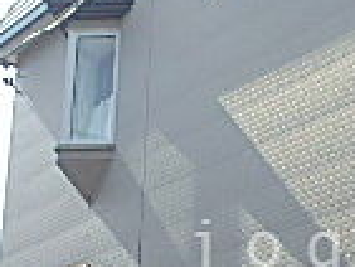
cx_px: 363
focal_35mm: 95
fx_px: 975
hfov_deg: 20.0
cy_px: 249
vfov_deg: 15.4
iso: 125
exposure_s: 1/1000
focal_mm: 3.7
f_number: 3.5
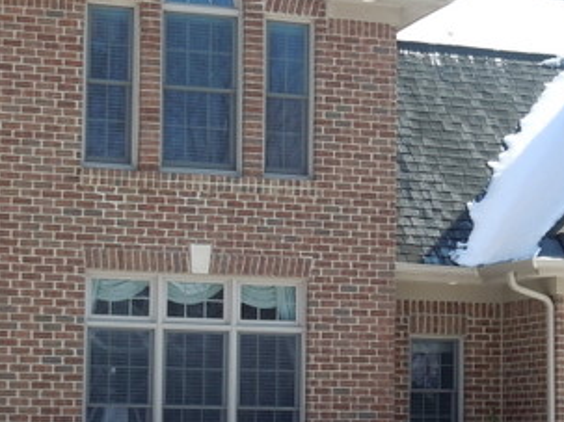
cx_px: 264
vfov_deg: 12.4
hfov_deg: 16.6
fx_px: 1938
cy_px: 297
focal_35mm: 119
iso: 100
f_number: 4.6
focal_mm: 8.1
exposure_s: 1/400
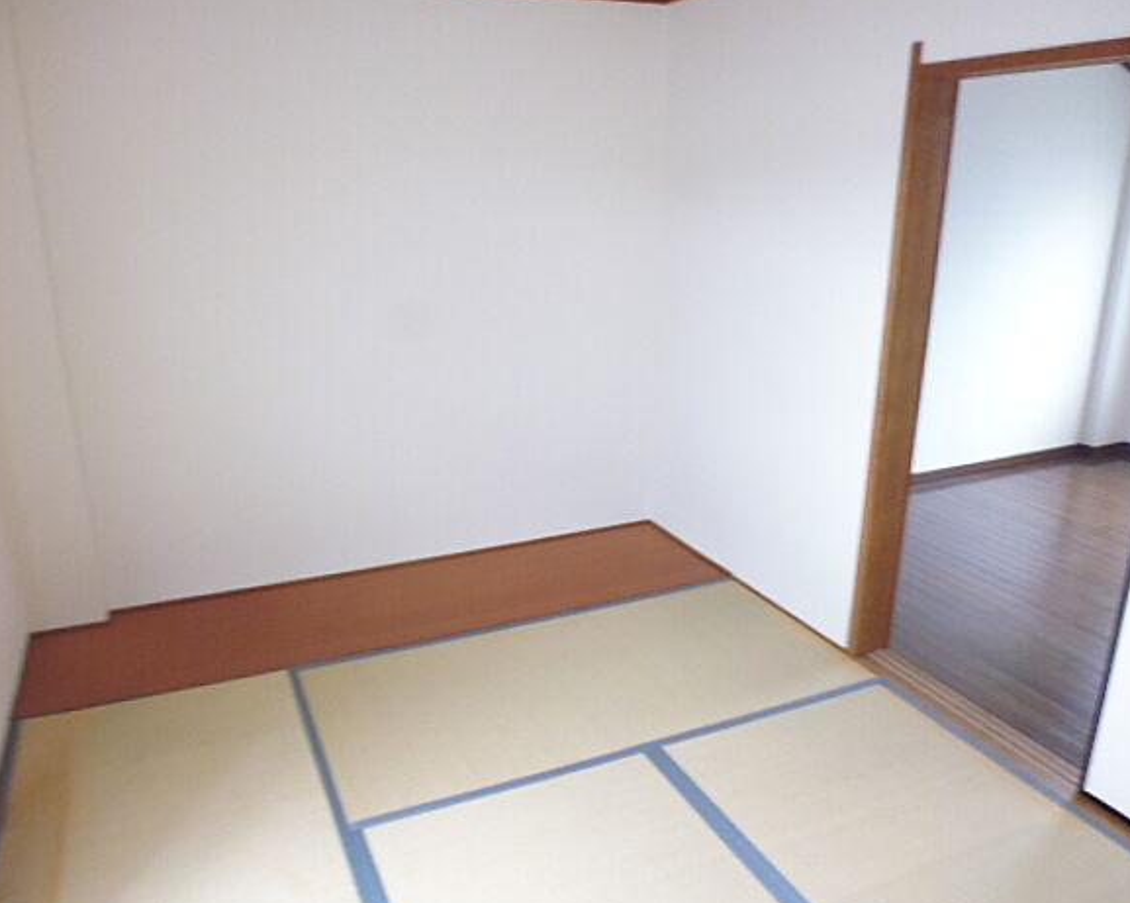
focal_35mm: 26
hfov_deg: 65.9
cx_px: 513
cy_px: 460
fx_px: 869
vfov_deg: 54.9
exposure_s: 1/30
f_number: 2.8
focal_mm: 4.3
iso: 400
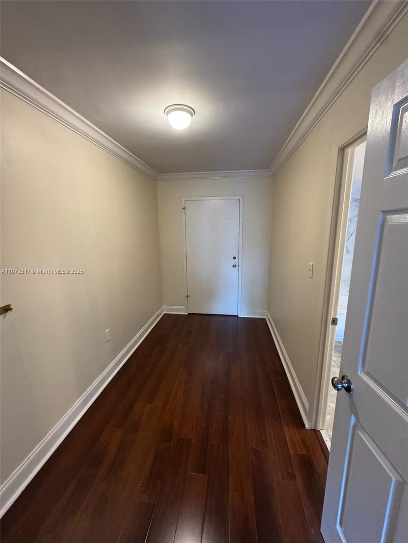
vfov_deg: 102.1
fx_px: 220
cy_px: 272
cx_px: 204
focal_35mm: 14
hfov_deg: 85.7
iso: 500
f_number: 2.2
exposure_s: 1/60
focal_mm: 2.22
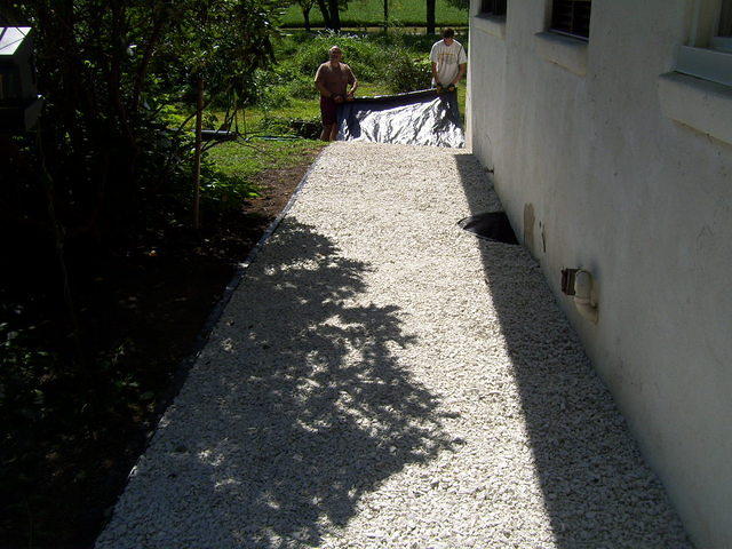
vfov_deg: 39.7
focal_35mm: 36
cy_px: 274
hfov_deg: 51.4
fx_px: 761
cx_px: 366
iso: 80
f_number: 4.8
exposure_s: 1/500
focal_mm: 6
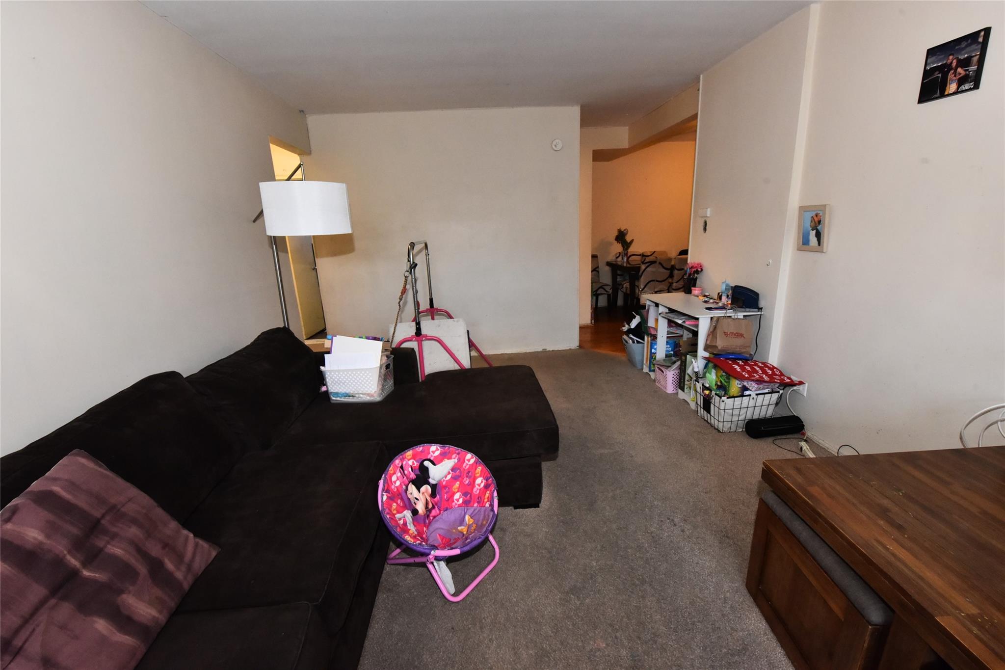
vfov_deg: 81.2
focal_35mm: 14
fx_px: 391
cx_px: 502
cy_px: 335
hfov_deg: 104.3
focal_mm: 14
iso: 3200
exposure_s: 1/60
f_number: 9
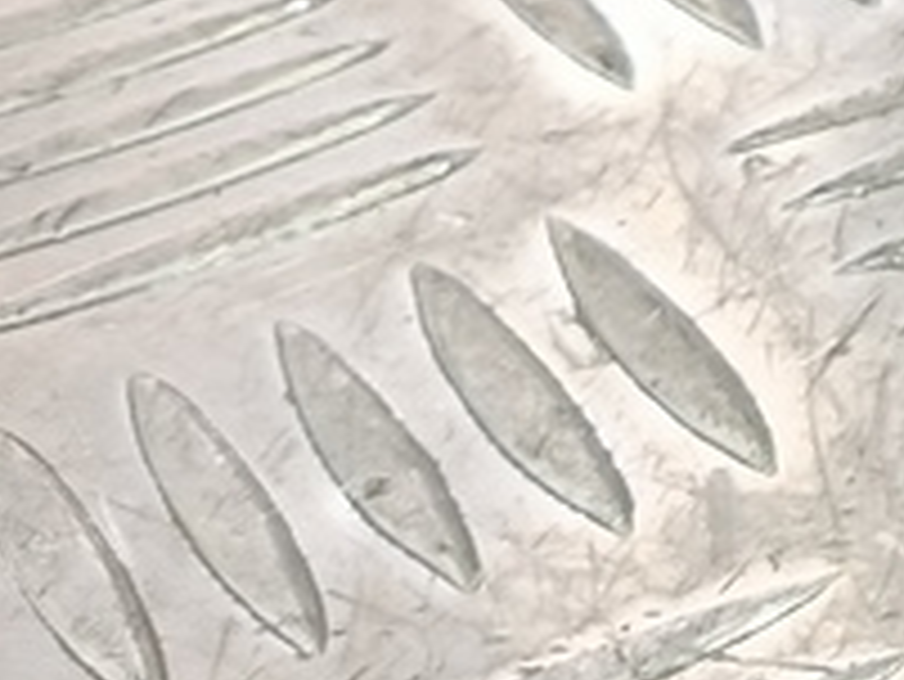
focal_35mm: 117
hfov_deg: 12.8
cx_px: 2181
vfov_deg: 11.3
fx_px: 3057
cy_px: -739
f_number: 1.6
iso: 227
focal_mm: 4.11
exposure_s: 1/50
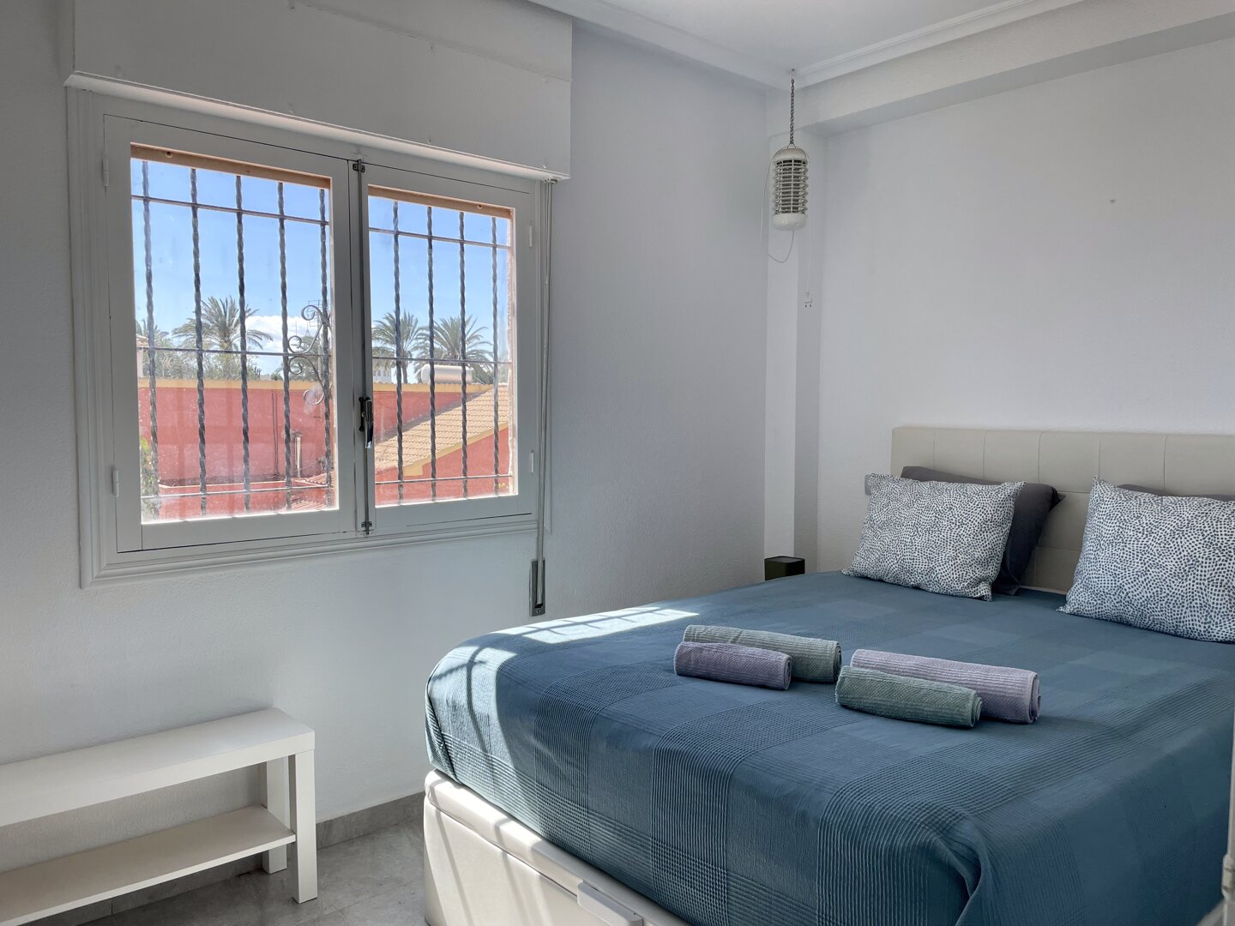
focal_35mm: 26
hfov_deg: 67.3
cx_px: 618
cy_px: 463
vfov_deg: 53.1
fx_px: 928
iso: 32
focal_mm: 4.2
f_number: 1.6
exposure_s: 1/754
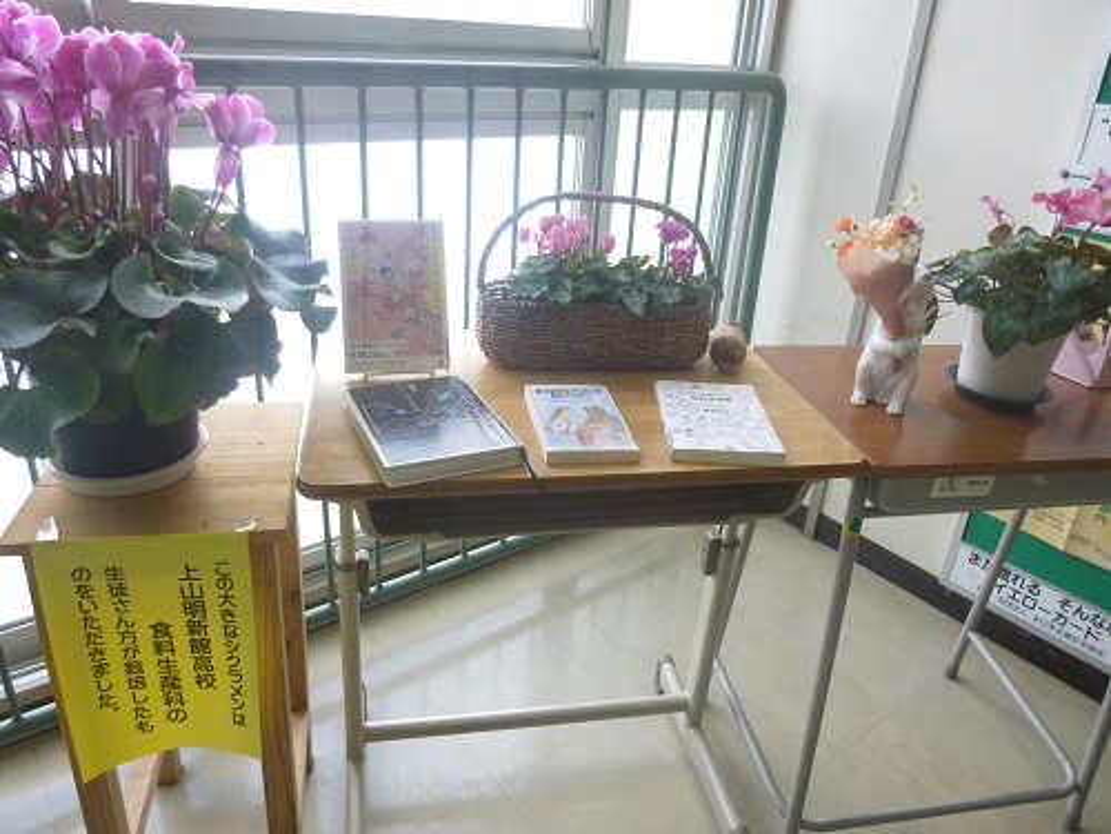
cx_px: 556
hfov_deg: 69.4
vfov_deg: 54.9
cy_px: 417
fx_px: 802
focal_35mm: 25
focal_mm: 4.5
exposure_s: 1/60
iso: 200
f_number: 3.1
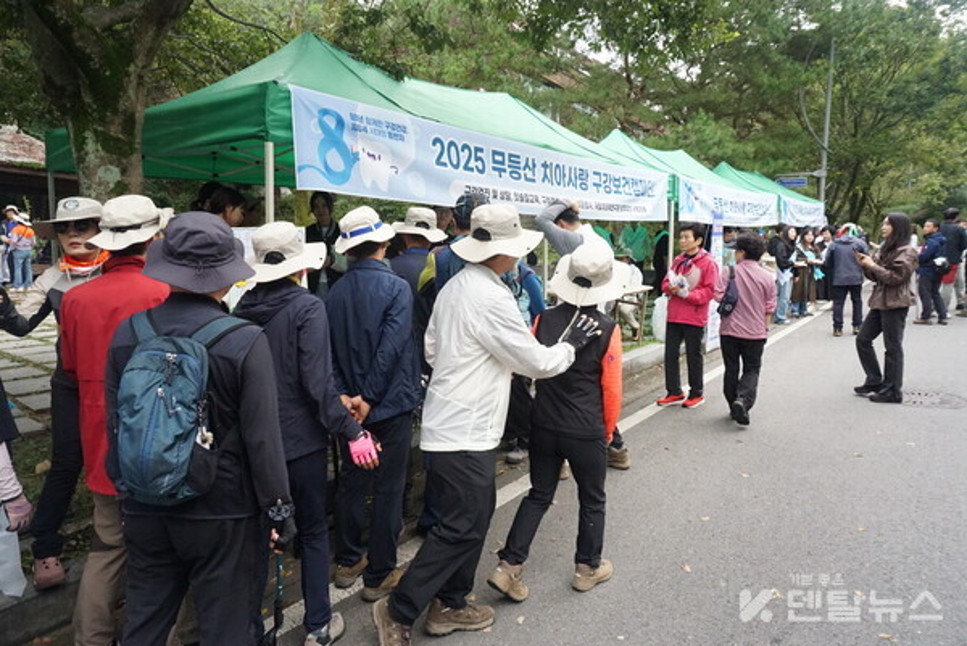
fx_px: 645
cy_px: 323
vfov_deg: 53.2
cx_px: 484
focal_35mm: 24
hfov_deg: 73.7
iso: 2500
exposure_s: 1/250
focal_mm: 16
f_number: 9
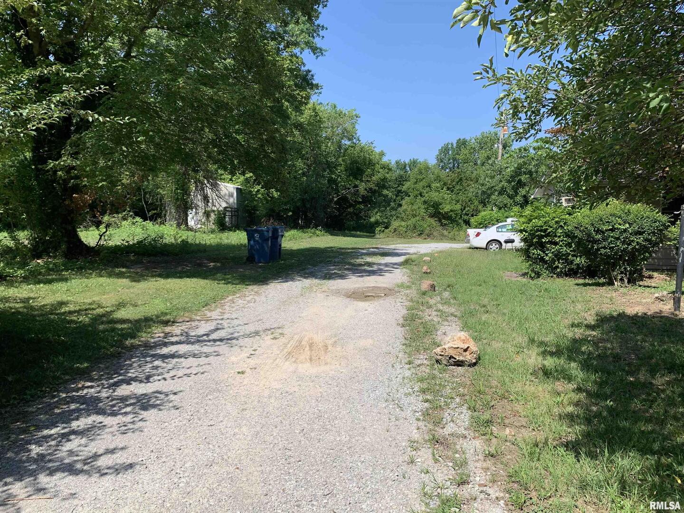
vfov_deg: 53.1
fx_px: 514
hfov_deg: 67.3
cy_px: 256
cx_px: 342
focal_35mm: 26
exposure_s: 1/1953
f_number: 1.8
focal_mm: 4.25
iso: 25
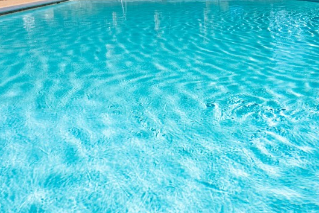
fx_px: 434
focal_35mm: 49
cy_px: -14
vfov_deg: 25.7
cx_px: 202
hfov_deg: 40.0
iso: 800
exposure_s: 1/250
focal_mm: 16
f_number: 22
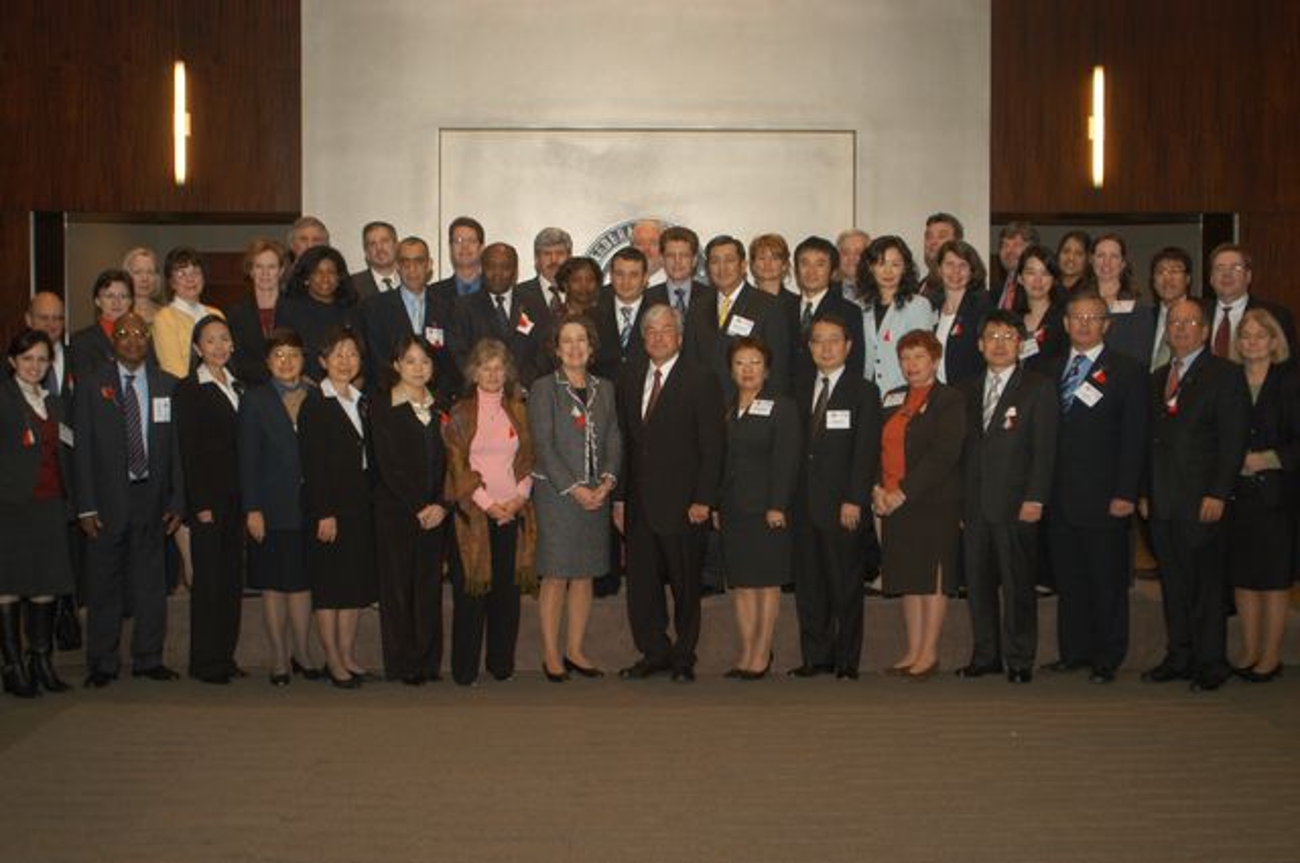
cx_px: 650
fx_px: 1515
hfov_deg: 46.5
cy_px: 432
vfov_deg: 31.8
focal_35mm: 42
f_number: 5
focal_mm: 28
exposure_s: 1/60
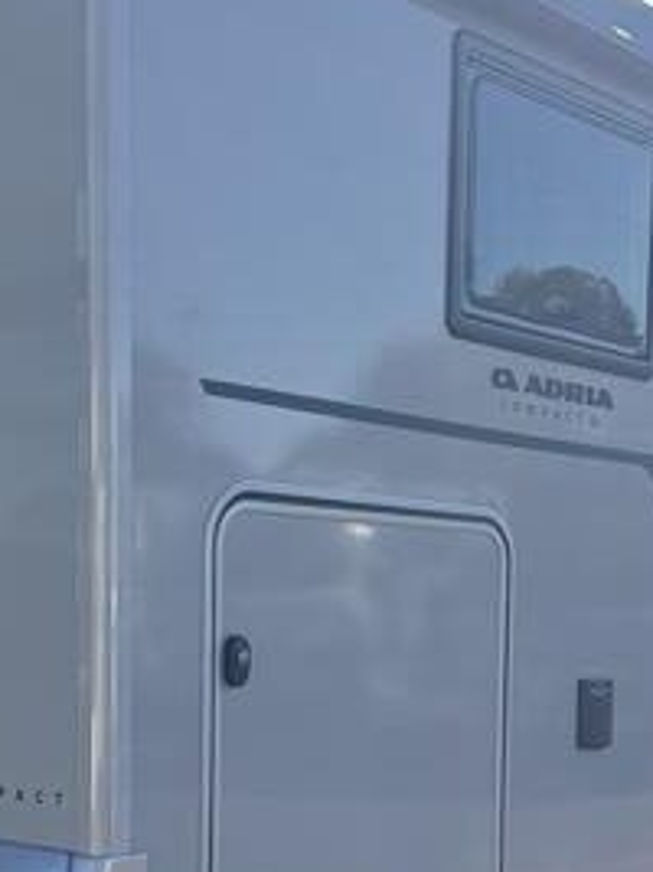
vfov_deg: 26.3
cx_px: 343
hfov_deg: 20.4
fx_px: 1812
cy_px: 758
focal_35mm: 72
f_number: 1.78
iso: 80
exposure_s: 1/2506
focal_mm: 6.76
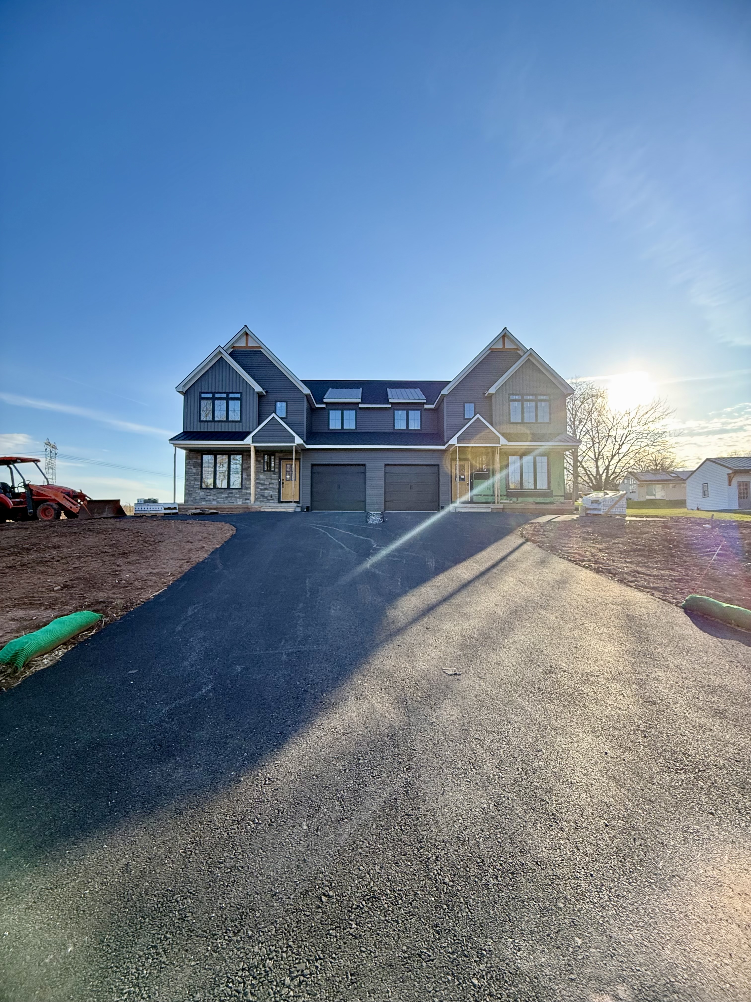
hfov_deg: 85.7
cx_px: 376
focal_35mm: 14
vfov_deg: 102.1
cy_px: 501
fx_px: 405
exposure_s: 1/465
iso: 64
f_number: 2.2
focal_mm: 2.22
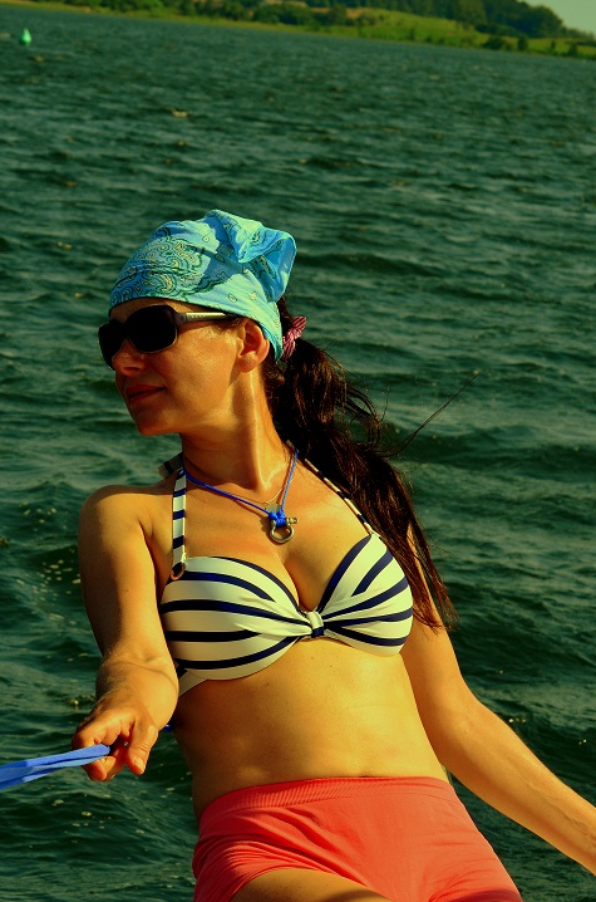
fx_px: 3645
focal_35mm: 146
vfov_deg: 14.1
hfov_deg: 9.3
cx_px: 253
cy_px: 585
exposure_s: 1/500
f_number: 13
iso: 400
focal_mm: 70
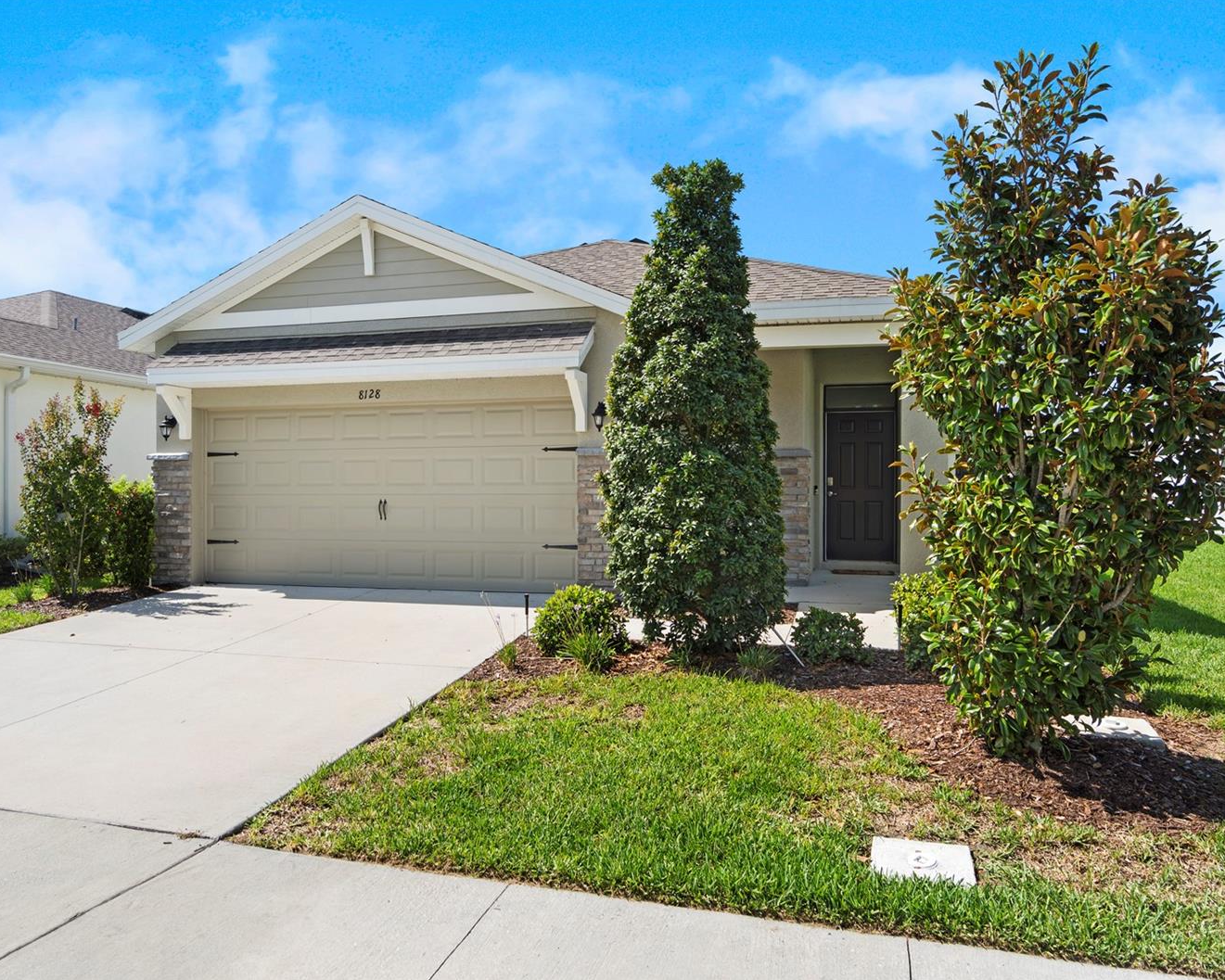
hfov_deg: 66.7
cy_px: 490
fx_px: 927
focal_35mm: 26
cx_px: 544
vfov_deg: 55.7
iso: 100
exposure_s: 1/50
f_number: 8
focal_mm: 15
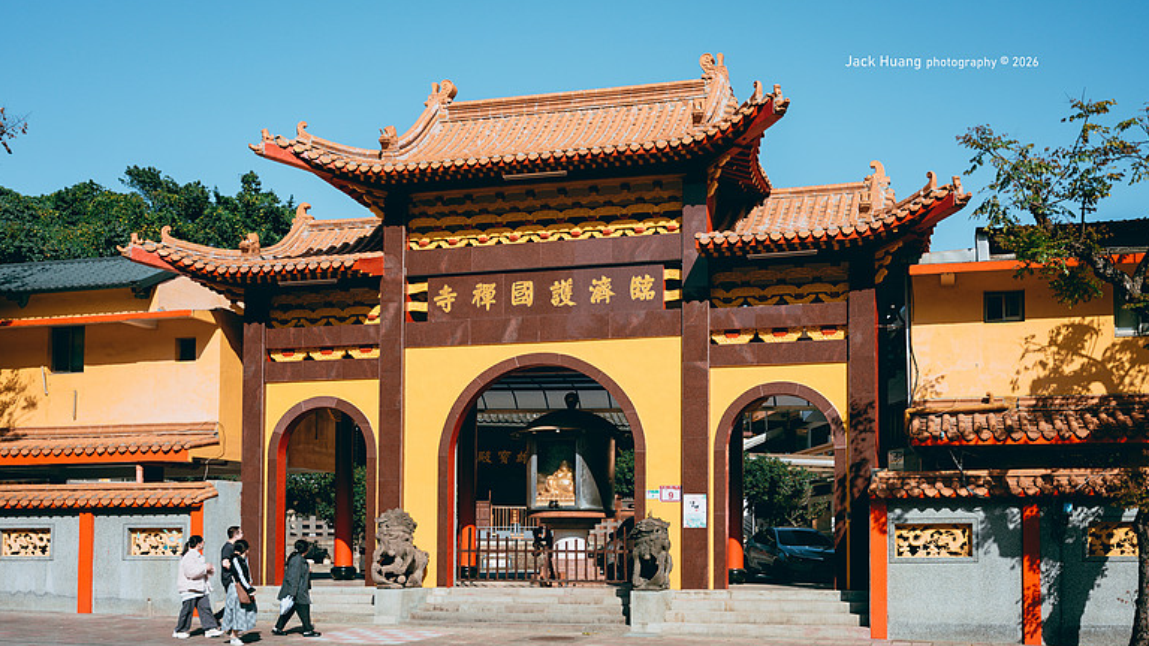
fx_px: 1022
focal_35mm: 34
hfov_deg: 58.7
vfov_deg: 35.1
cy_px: 344
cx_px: 576
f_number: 2.8
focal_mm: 31.5
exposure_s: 1/2500
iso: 100
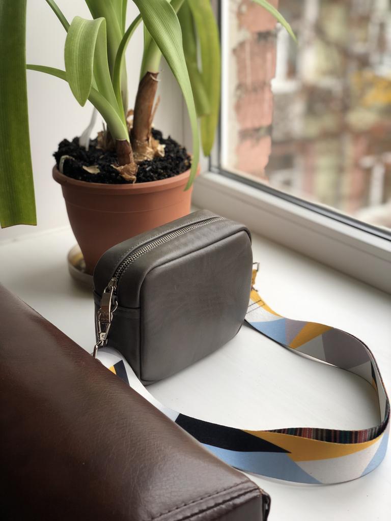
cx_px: 196
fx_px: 783
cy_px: 260
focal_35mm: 52
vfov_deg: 36.8
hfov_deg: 28.0
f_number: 2.4
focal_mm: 6
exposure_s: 1/60
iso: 16
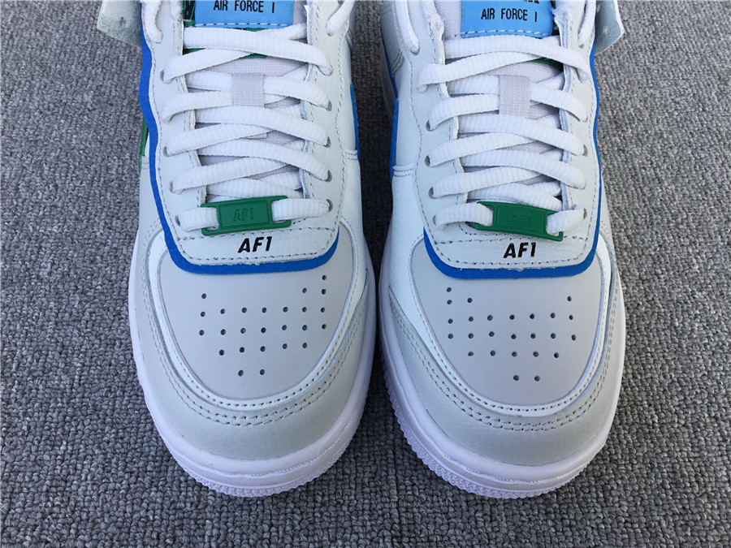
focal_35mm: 31
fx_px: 655
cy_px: 274
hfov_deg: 58.4
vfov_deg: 45.4
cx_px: 366
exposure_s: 1/237
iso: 25
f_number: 2.4
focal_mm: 3.3
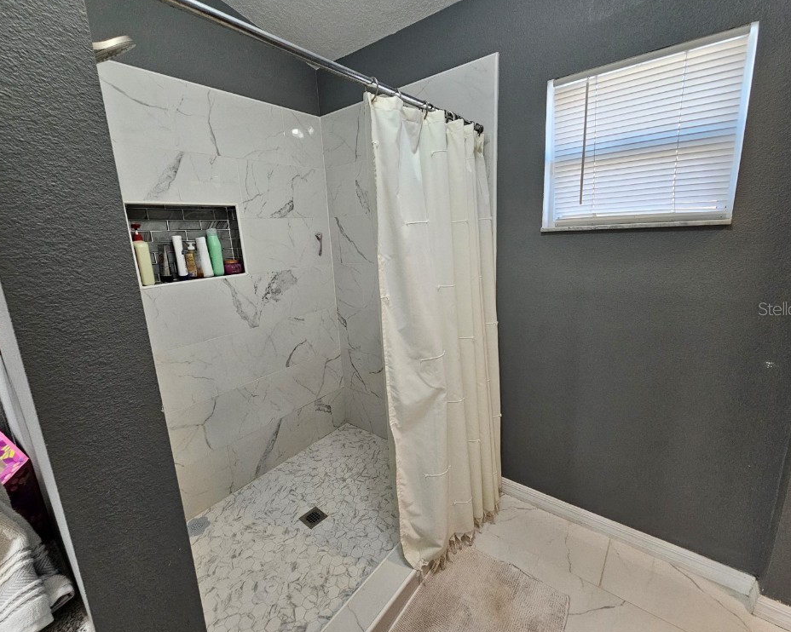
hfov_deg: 100.7
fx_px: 328
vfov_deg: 87.9
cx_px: 402
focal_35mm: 14
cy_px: 308
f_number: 2.2
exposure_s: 1/60
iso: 160
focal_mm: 2.2
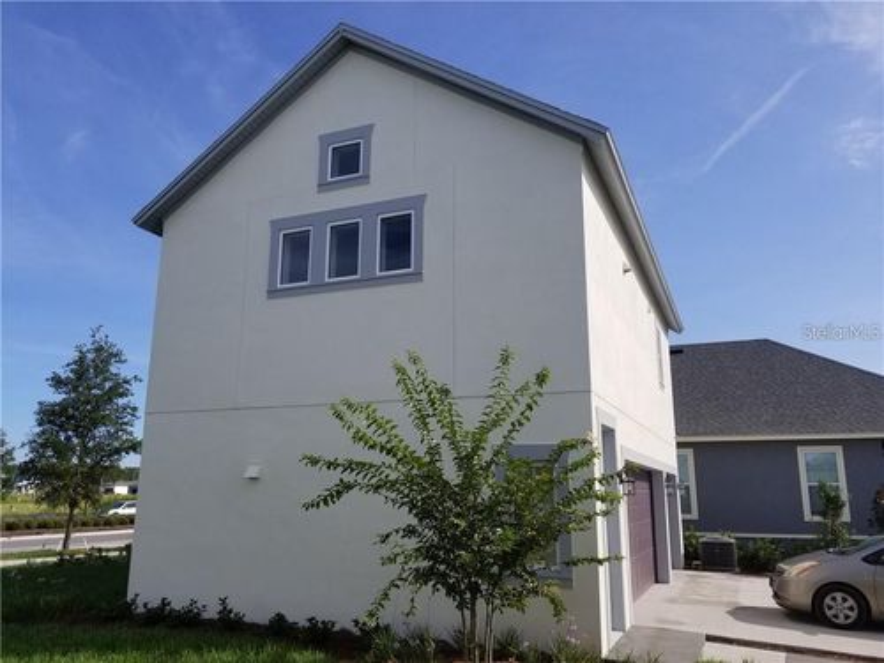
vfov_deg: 53.1
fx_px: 664
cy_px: 332
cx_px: 442
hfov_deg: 67.3
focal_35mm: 26
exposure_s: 1/2976
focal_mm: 4.3
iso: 50
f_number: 1.7
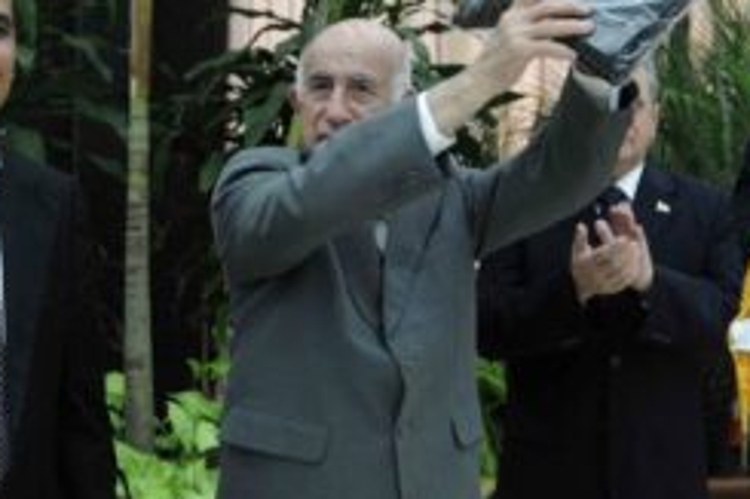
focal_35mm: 45
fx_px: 937
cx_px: 389
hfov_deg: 43.6
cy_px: 196
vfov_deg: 29.7
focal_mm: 18
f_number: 4
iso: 1000
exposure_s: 1/60
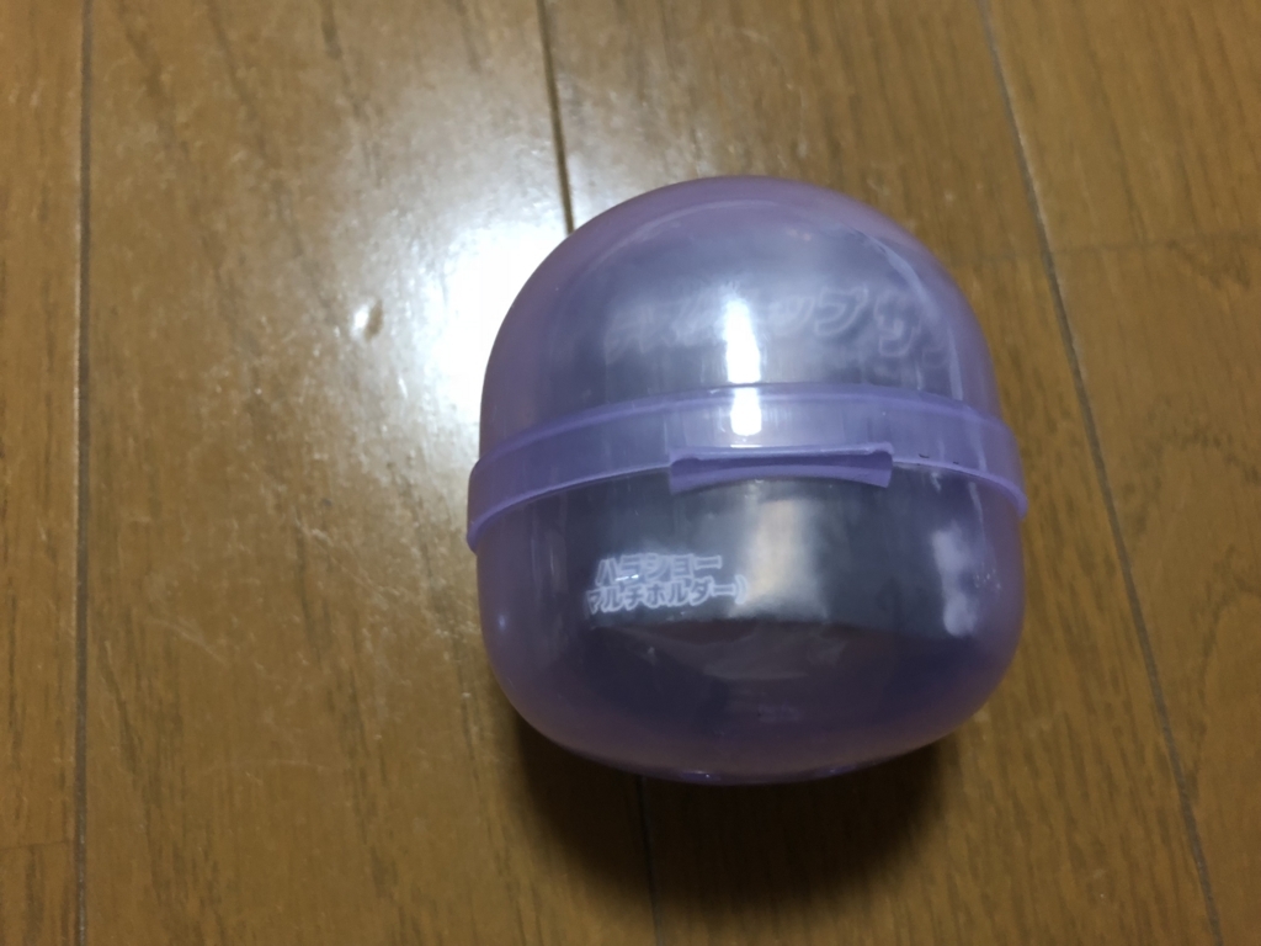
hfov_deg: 61.7
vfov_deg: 48.2
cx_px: 630
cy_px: 473
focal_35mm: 29
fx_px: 1056
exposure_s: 1/6
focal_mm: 3.99
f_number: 1.8
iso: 100
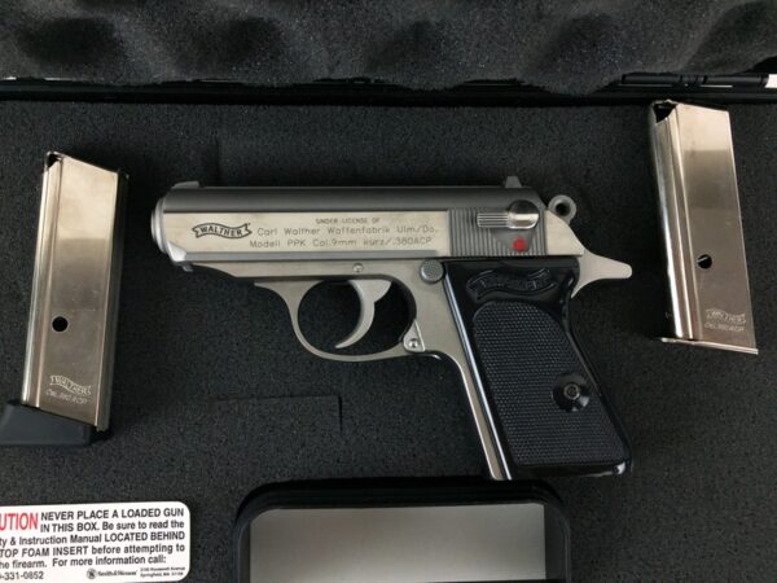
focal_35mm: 29
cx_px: 388
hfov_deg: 61.7
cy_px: 292
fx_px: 651
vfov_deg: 48.2
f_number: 2.2
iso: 50
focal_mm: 4.15
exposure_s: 1/120
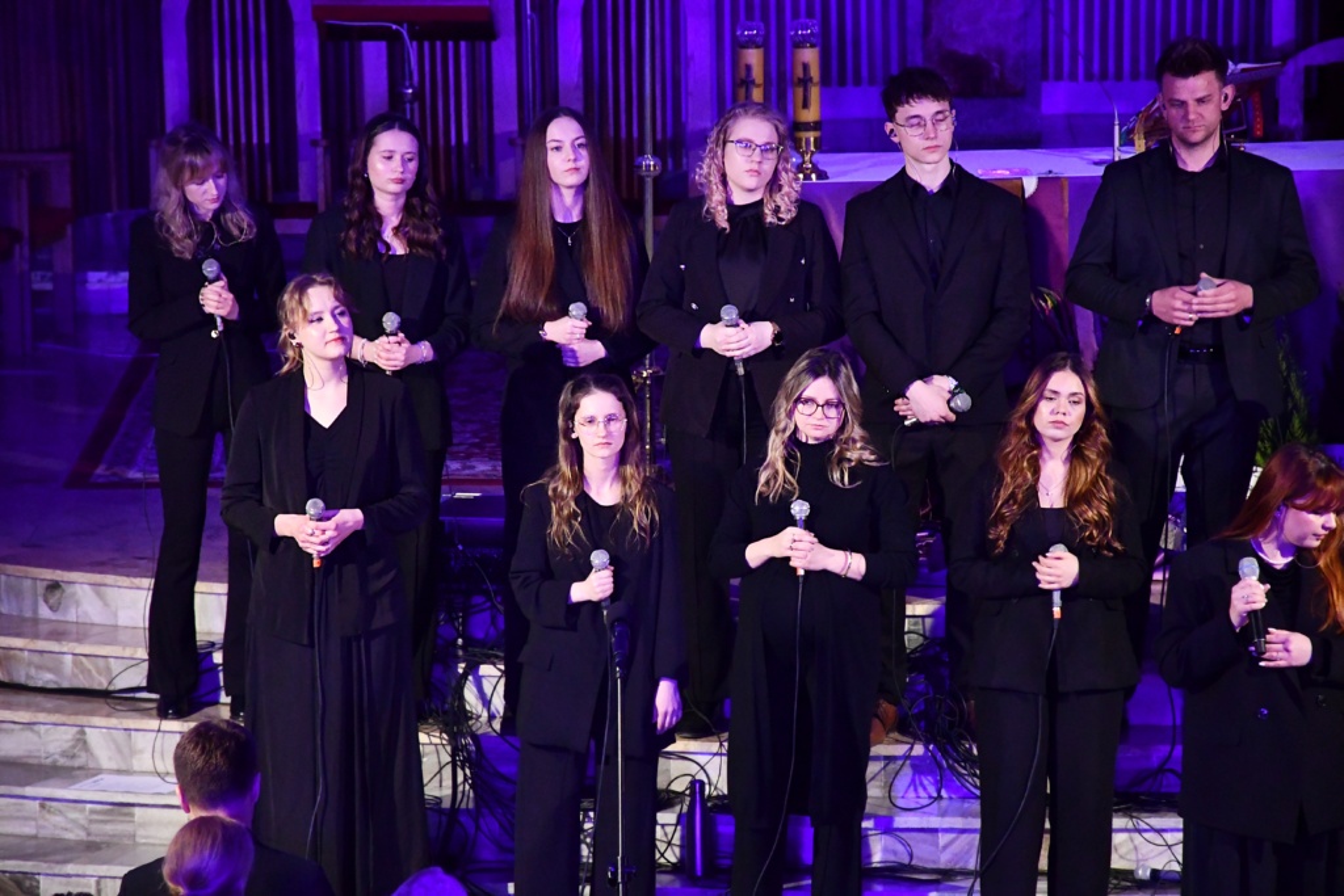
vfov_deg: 6.5
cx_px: 672
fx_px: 7841
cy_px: 448
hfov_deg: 9.8
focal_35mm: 210
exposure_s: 1/125
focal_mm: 140
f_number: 5.6
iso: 7200
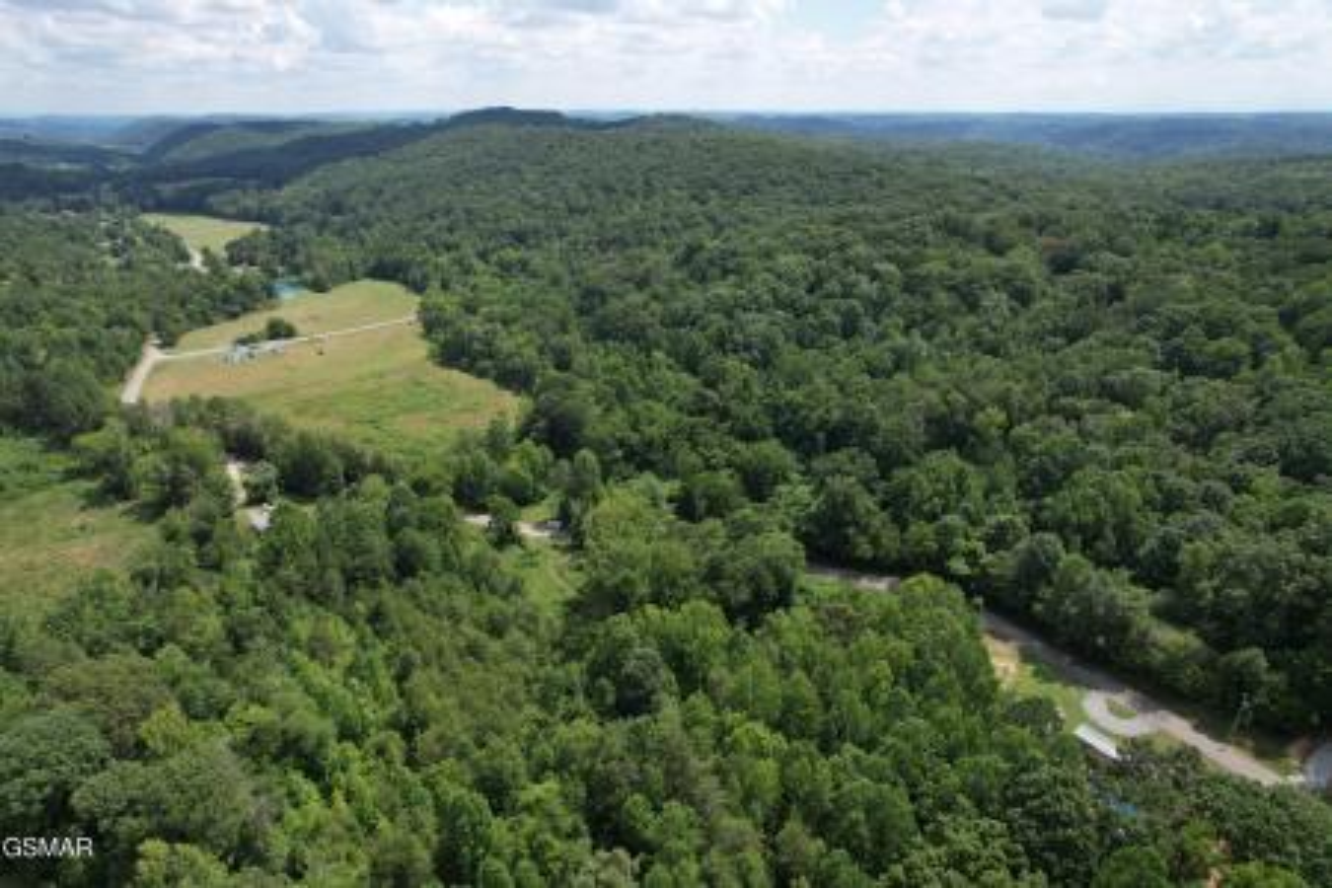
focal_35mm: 22
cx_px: 666
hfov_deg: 78.6
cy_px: 444
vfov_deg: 57.2
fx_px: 814
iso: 110
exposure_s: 1/1500
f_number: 2.8
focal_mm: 8.38
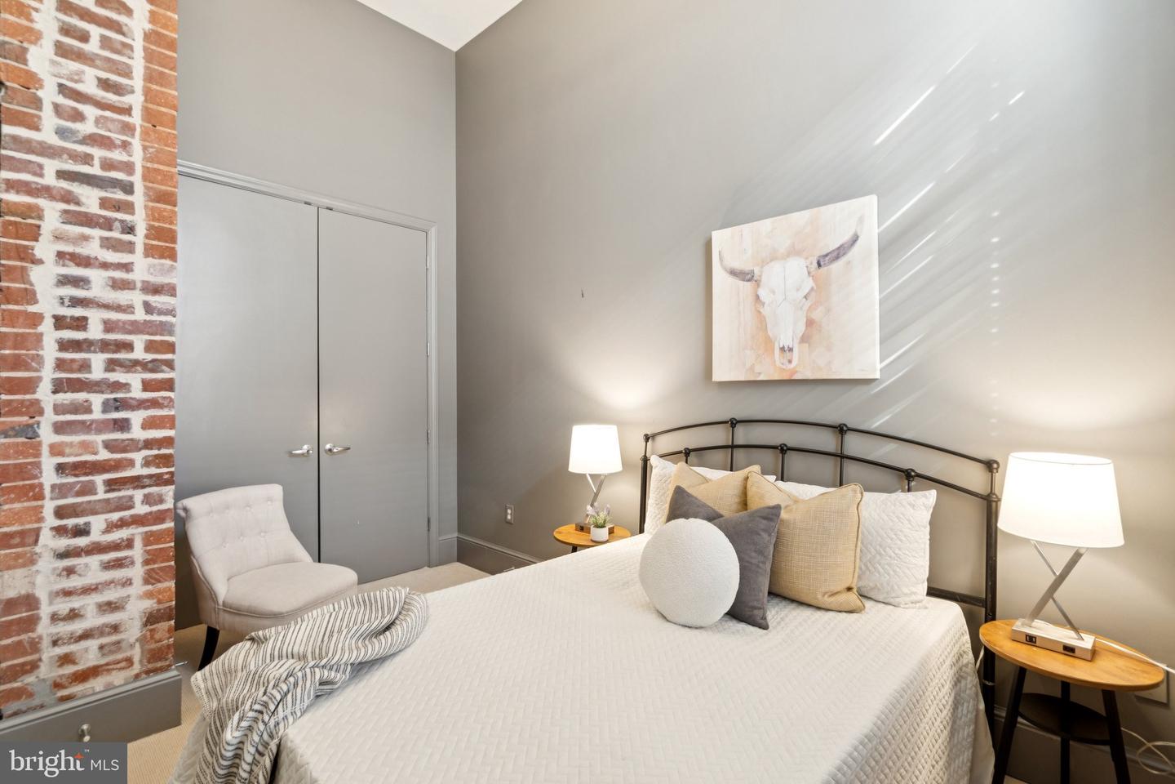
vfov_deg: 72.1
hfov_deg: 95.0
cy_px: 392
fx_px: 538
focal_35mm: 16
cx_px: 588
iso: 200
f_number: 7.1
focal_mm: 11
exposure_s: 1/2.5
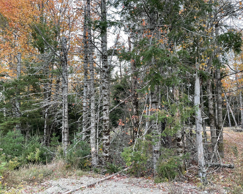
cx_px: 132
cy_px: 95
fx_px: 194
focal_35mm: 27
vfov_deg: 53.2
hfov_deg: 64.0
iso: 80
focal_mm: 5.1
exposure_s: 1/121
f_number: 1.6
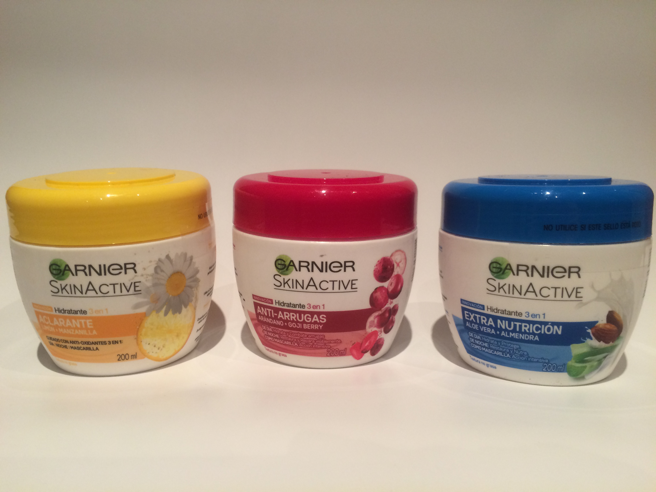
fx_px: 550
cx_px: 328
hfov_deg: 61.7
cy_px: 246
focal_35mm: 29
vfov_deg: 48.2
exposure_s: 1/30
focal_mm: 4.15
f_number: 2.2
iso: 100
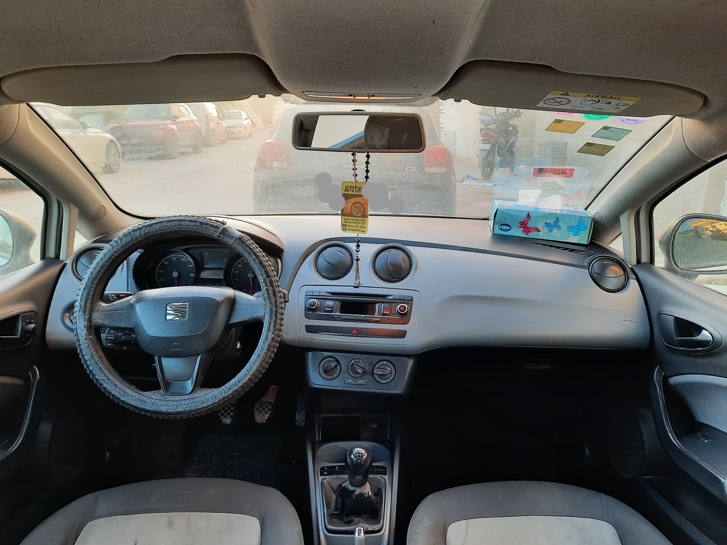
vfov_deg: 54.9
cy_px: 272
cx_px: 364
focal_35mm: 25
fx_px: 525
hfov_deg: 69.4
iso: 125
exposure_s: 1/60.2
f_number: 2
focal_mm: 4.6
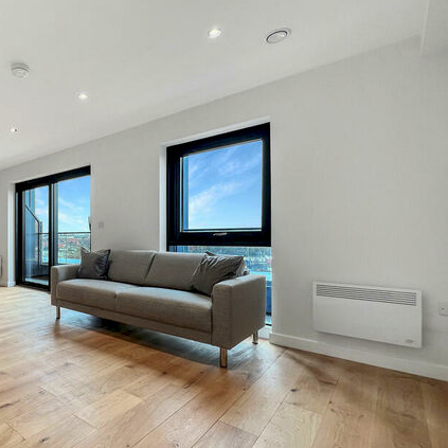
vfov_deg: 77.7
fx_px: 278
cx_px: 78
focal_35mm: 19
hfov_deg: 68.8
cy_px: 230
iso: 50
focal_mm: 1.57
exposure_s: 1/100
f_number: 1.8
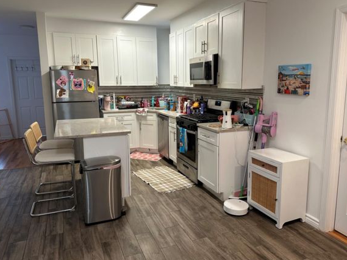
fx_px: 271
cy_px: 125
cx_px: 179
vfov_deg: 51.4
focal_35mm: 27
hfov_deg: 65.3
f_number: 1.78
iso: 125
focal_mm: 6.86
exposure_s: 1/60
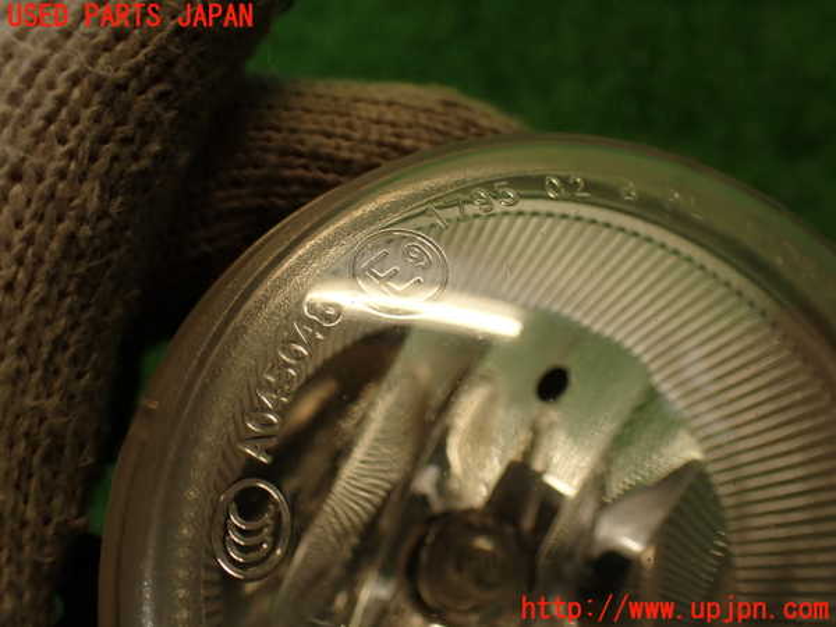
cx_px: 418
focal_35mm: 32
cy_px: 314
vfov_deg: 44.2
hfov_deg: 56.8
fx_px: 773
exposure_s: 1/60
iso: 125
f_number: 2.4
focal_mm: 5.79
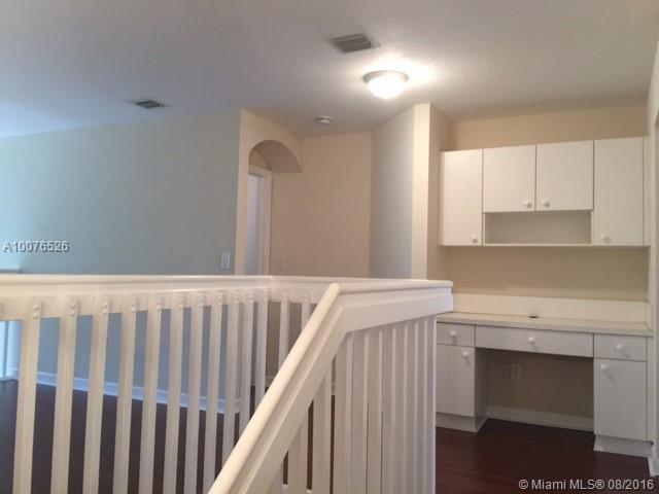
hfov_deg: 61.7
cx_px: 330
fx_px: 552
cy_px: 247
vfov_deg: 48.2
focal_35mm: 29
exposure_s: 1/15
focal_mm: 4.15
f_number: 2.2
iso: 64
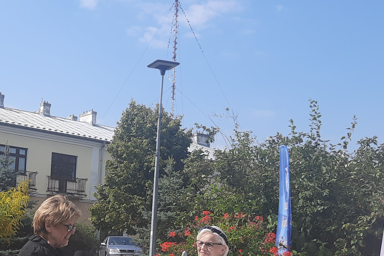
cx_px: 48
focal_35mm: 62
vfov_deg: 21.7
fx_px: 661
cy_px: 190
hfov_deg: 31.1
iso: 20
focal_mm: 4.6
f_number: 2
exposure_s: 1/705
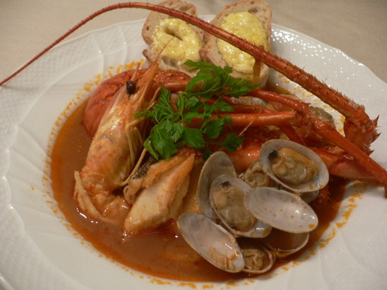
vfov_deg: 40.7
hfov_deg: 52.6
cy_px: 145
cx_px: 194
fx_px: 391
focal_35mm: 35
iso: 100
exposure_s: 1/10
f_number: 2.8
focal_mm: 5.8
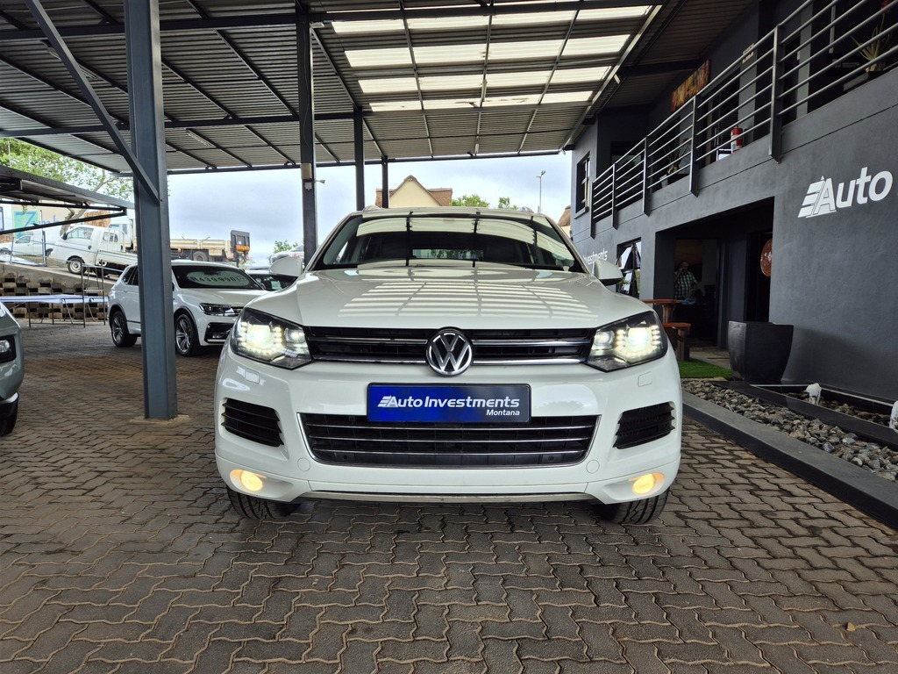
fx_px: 597
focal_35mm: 23
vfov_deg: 58.9
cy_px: 337
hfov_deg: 73.9
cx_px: 449
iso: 25
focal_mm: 5.4
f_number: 1.8
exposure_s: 1/182
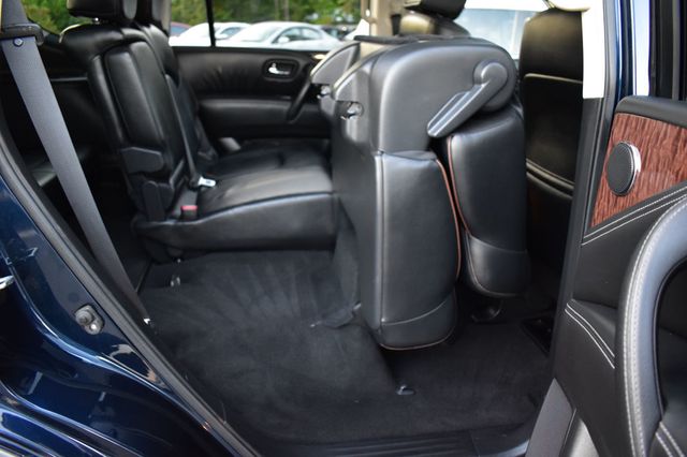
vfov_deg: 47.9
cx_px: 344
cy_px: 228
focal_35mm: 27
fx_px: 515
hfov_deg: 67.4
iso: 1600
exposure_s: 1/15
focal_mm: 18
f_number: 3.5
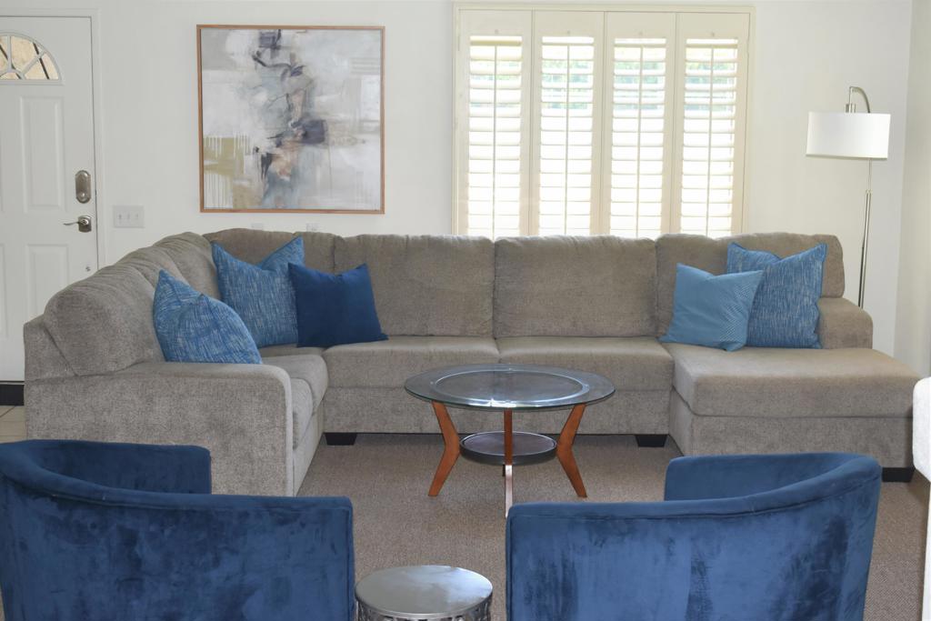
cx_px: 466
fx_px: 1358
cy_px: 310
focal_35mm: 52
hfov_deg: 37.8
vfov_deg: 25.8
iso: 720
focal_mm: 35
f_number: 5.6
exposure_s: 1/125
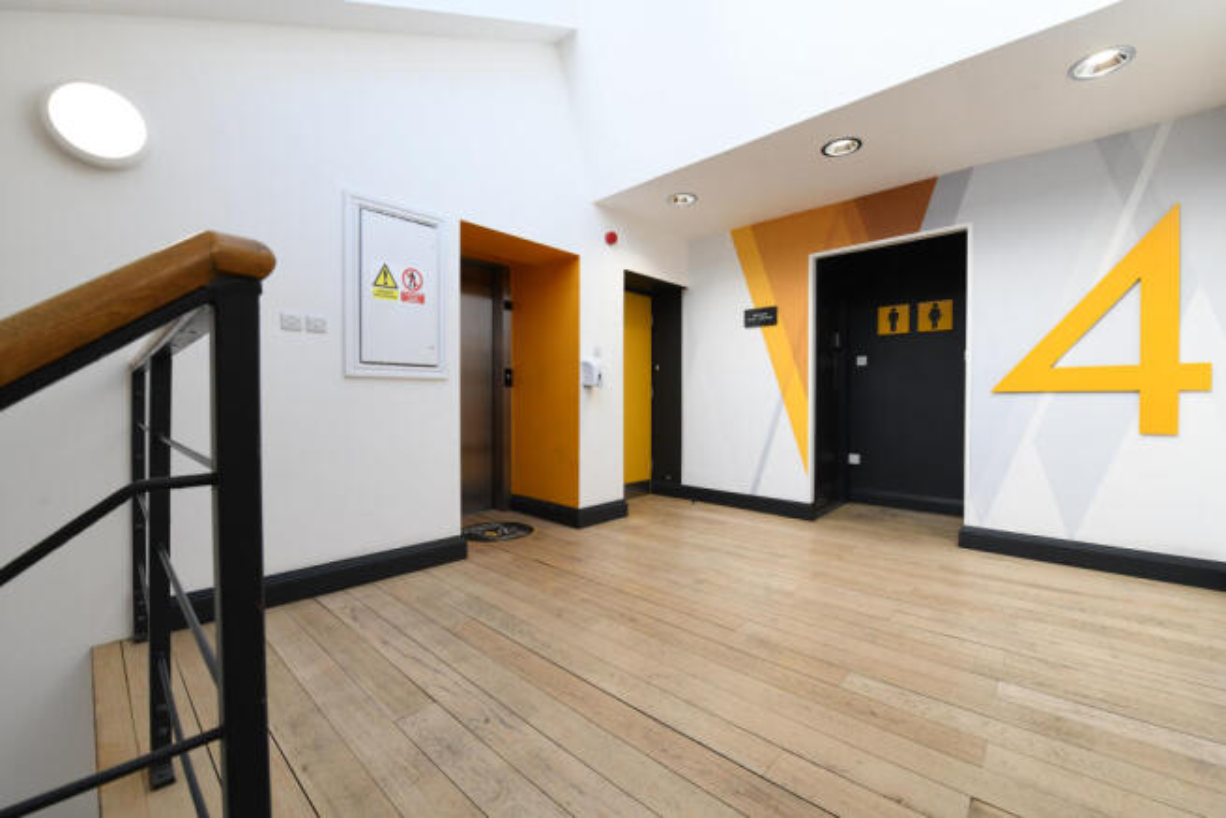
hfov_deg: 104.2
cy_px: 409
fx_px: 477
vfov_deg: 81.2
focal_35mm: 14
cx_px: 613
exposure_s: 1/250
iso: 1250
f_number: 8
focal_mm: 14
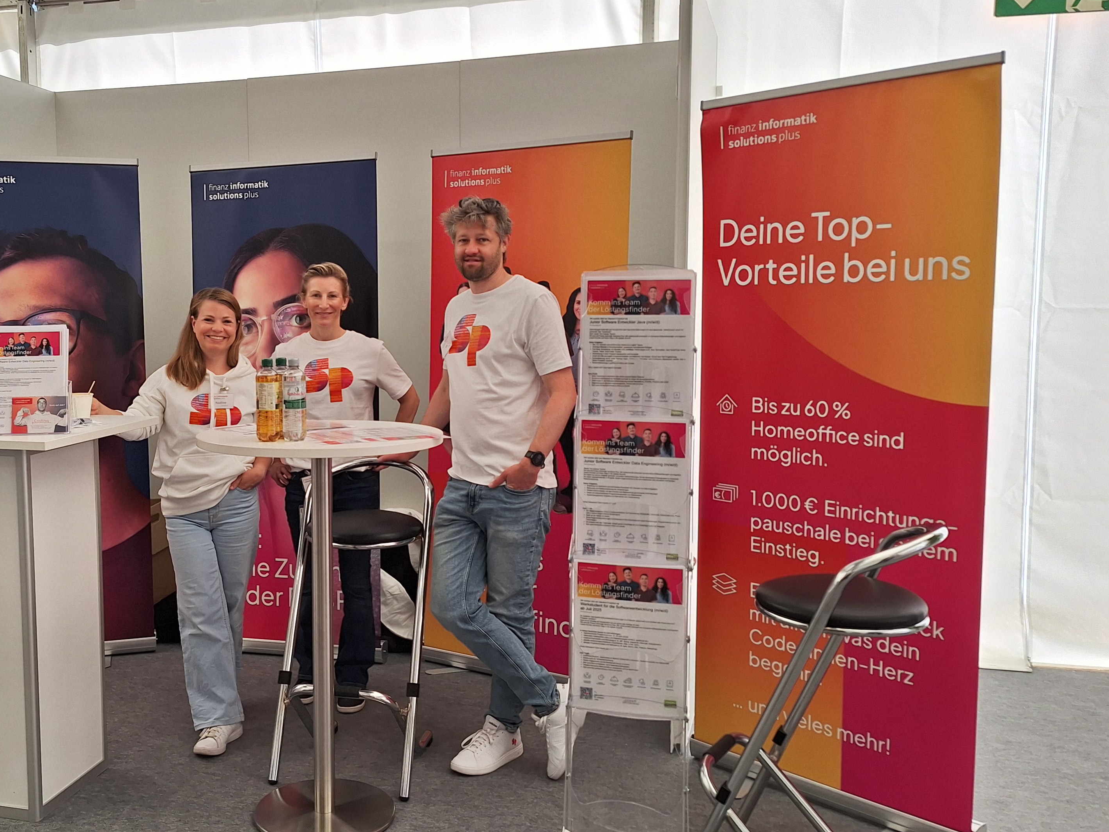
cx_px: 387
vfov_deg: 42.9
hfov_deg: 54.4
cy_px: 403
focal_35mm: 33
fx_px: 1057
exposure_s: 1/335
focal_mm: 5.54
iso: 40
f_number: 1.8
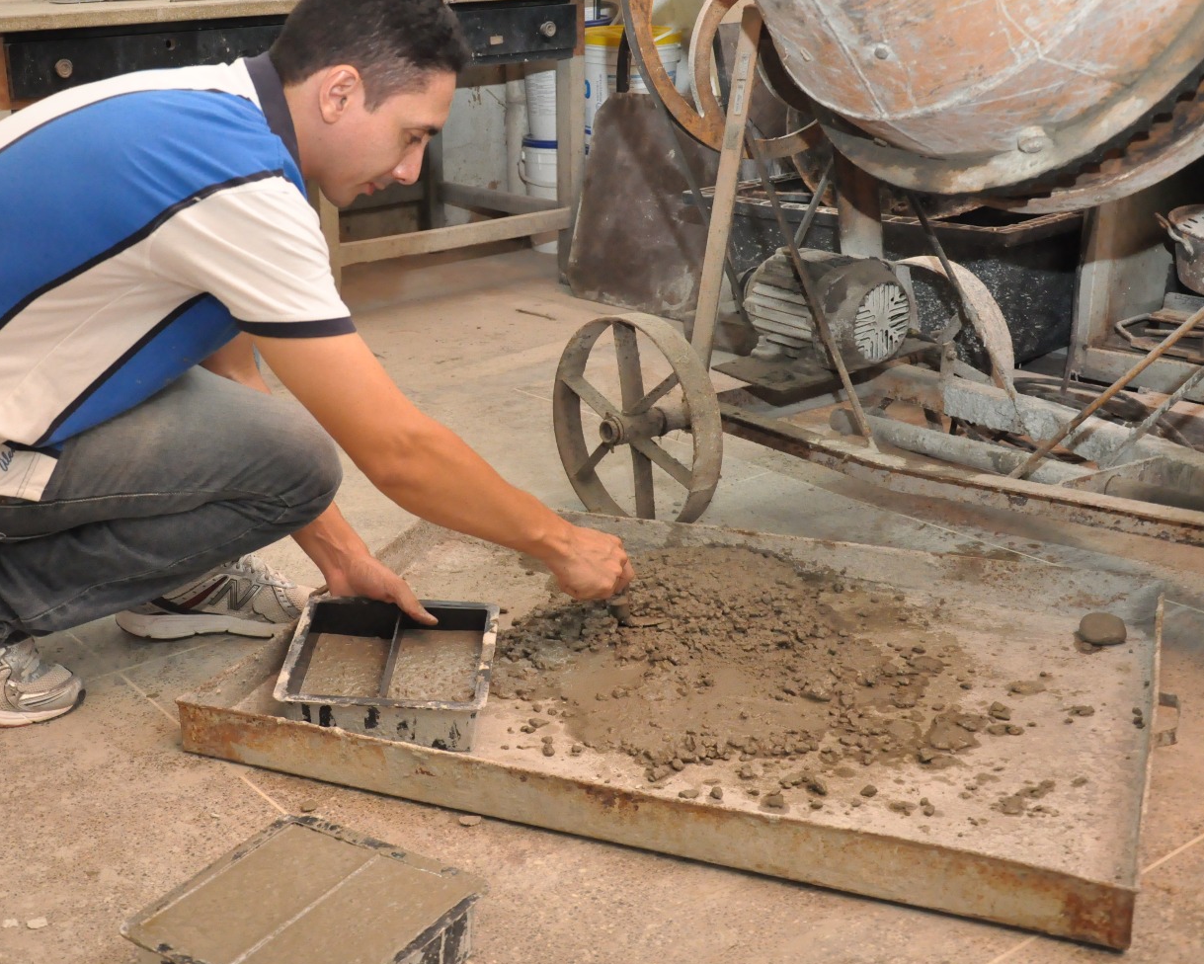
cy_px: 444
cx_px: 402
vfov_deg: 33.4
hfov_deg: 40.6
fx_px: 1604
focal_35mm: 45
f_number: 3.8
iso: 2800
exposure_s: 1/200
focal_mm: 24
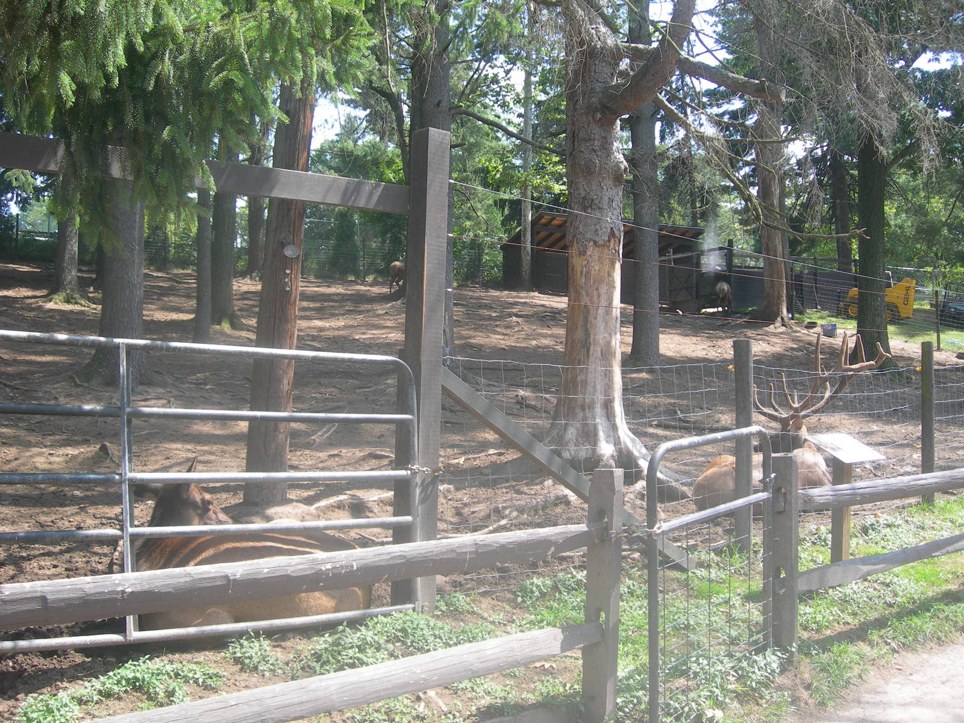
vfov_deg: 37.7
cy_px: 362
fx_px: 1058
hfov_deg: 49.0
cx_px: 482
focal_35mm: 38
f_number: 2.8
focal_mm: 7.8
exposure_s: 1/223
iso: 50
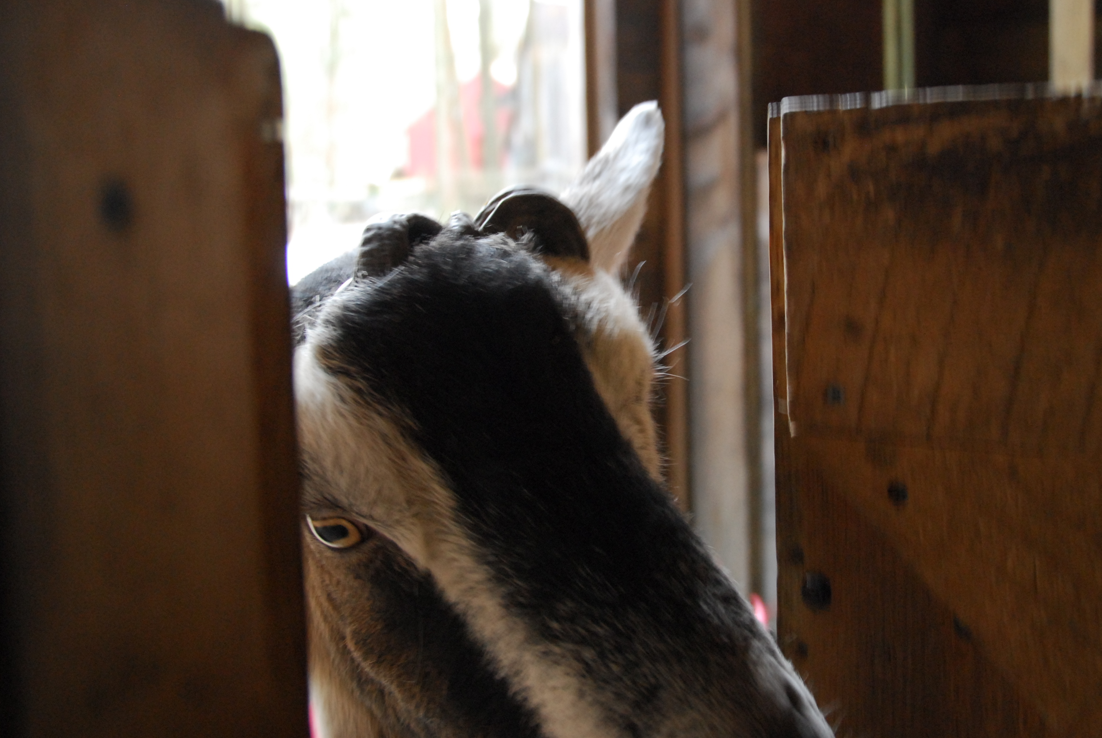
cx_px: 641
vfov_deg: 29.9
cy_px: 292
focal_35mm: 45
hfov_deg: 43.4
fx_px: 1379
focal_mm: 24
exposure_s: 1/30
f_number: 3.8
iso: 800
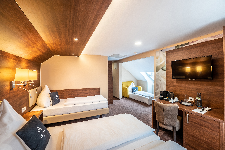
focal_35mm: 14
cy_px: 75
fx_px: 87
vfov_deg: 81.2
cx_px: 112
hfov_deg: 104.3
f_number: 10
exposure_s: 1/20
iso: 250
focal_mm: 14
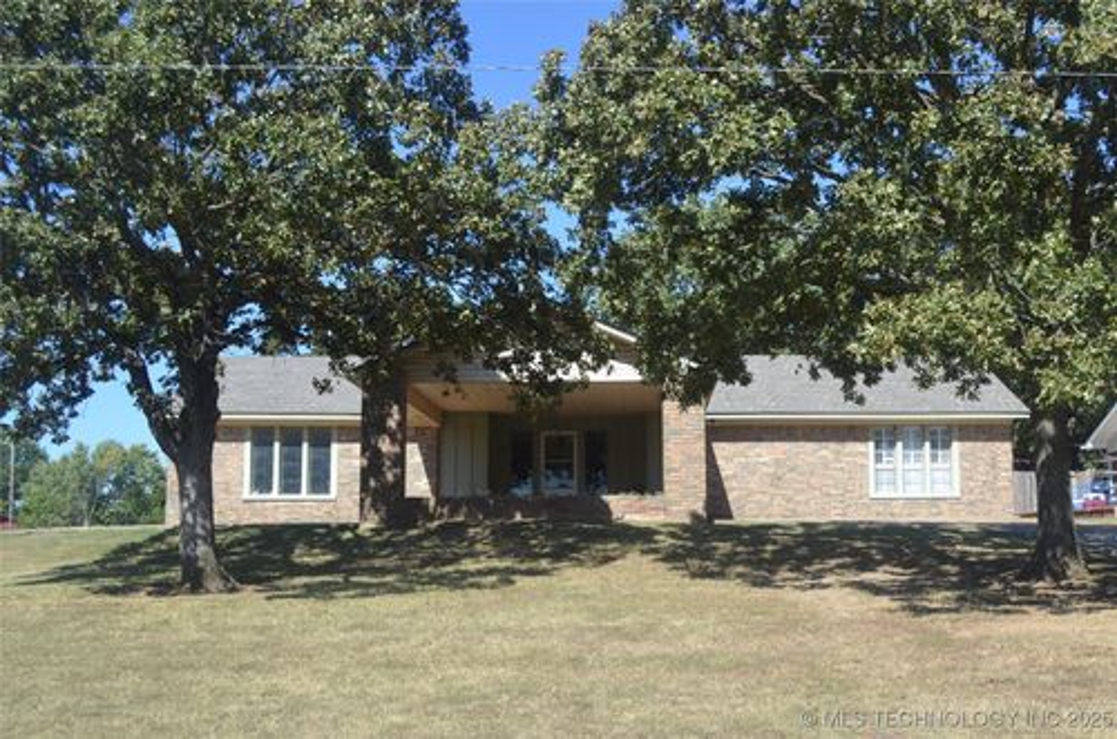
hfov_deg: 57.3
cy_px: 370
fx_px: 1022
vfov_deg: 39.8
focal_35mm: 33
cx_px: 558
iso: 100
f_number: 7.1
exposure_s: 1/200
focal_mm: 22
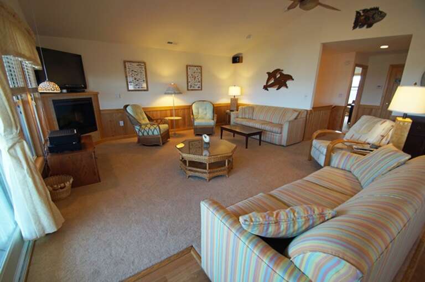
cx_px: 212
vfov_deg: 77.2
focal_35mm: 15
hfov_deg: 100.5
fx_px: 177
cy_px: 141
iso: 400
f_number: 4
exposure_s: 1/60
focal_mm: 10
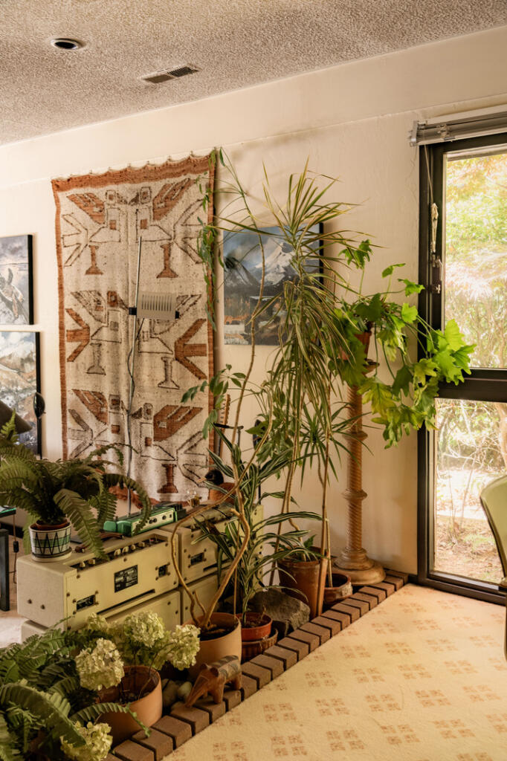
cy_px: 380
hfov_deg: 41.1
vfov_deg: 58.7
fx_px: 676
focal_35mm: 32
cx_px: 254
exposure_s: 1/15
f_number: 8
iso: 200
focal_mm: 32
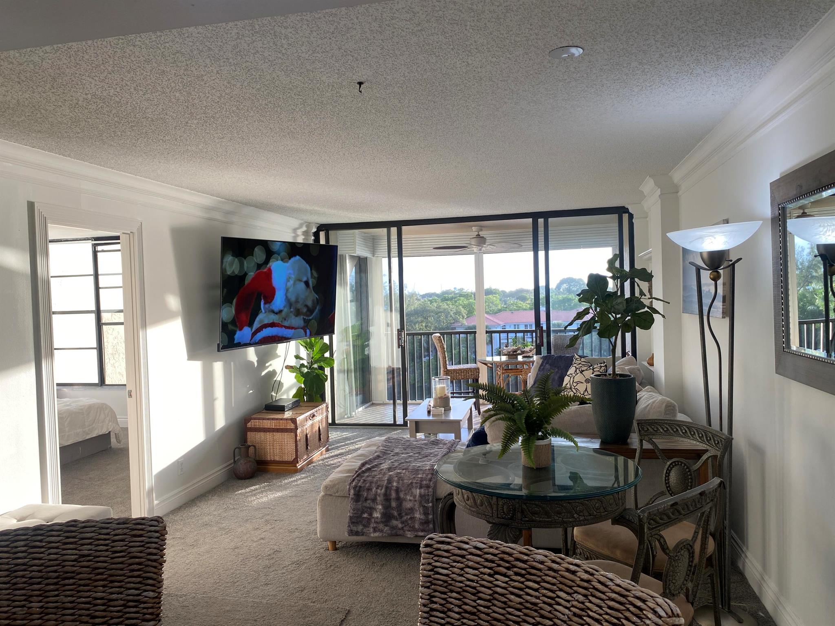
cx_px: 418
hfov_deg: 67.3
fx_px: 627
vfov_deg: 53.1
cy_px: 313
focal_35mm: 26
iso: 32
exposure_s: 1/149
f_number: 1.8
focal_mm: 4.25
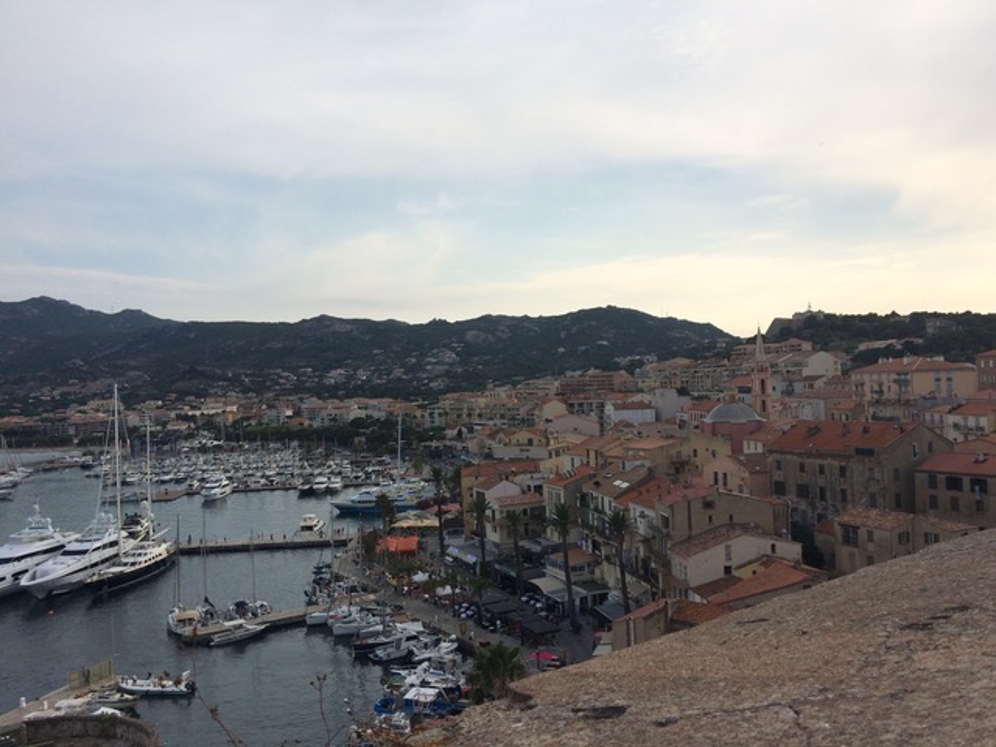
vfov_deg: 48.2
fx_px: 834
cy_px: 374
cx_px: 498
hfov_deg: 61.7
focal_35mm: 29
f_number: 2.2
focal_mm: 4.15
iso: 32
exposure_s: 1/2933
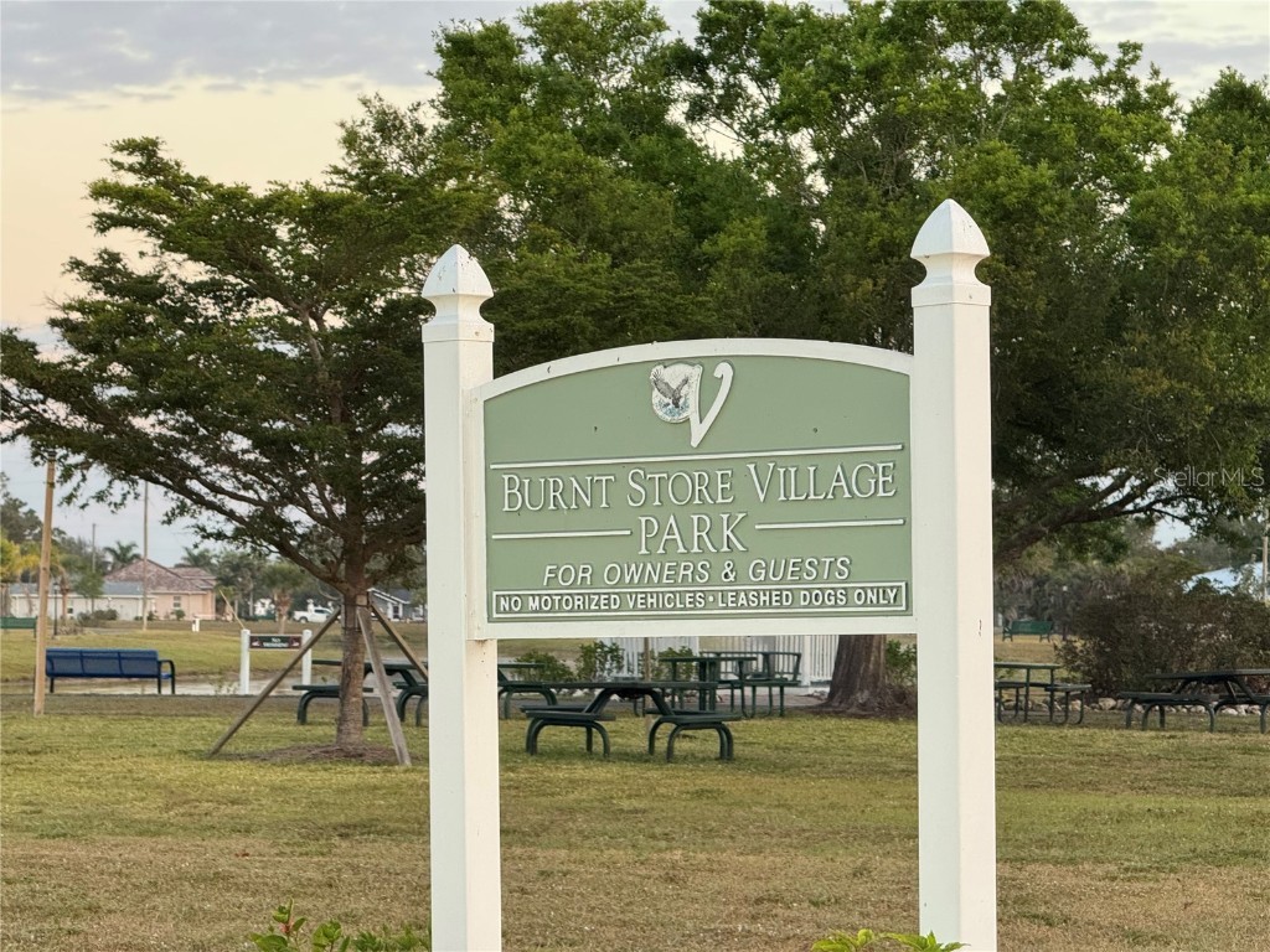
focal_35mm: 120
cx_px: 635
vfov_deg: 12.3
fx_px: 4403
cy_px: 476
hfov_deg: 16.4
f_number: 2.8
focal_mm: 15.66
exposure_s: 1/99
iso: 200
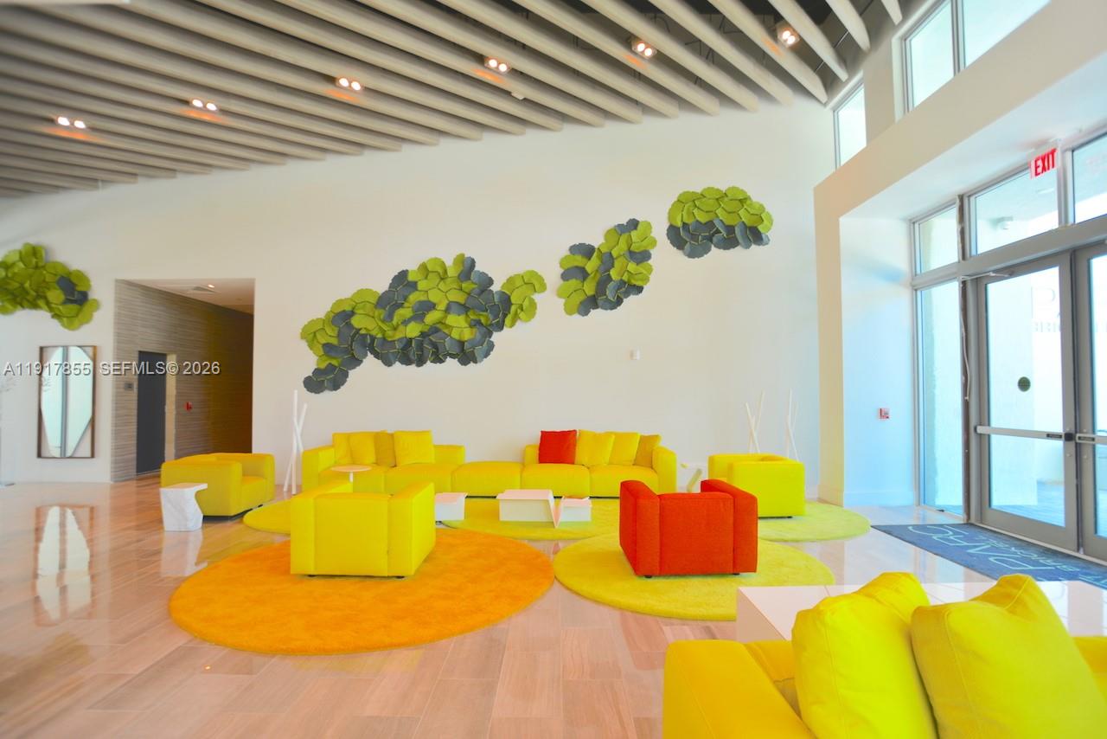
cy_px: 370
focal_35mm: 17
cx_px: 554
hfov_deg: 93.3
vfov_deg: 70.5
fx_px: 523
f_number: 4
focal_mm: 17
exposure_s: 1/30
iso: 100
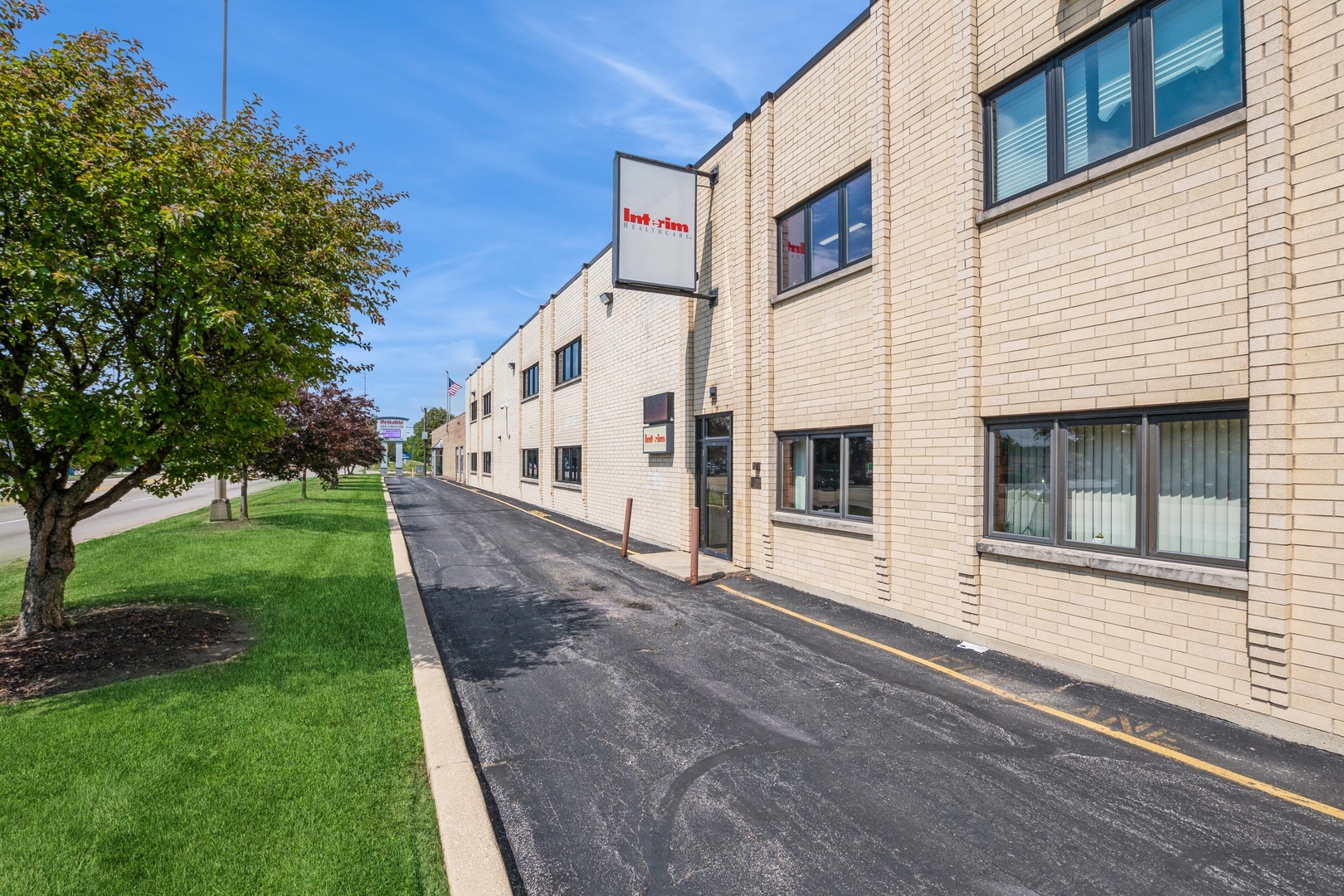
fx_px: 560
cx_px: 672
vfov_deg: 77.3
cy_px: 448
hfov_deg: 100.4
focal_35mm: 15
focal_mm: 10
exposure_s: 1/1000
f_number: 7.1
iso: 250
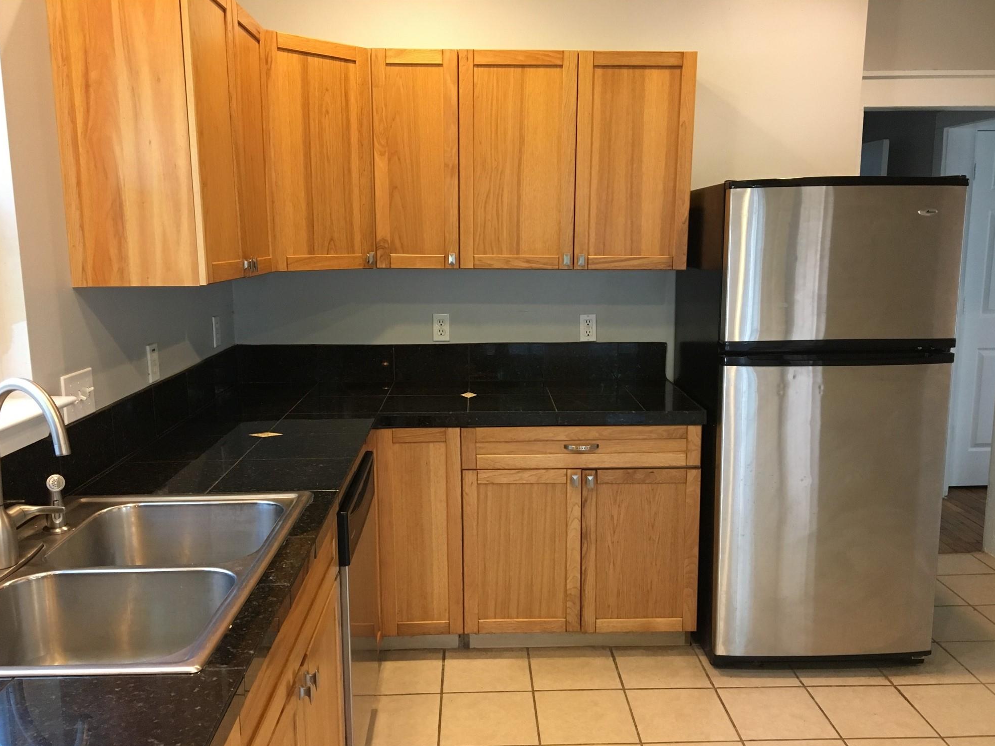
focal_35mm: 30
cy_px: 382
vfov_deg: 46.8
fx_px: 862
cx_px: 500
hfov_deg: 60.0
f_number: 2.2
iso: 200
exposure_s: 1/24
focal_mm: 4.15
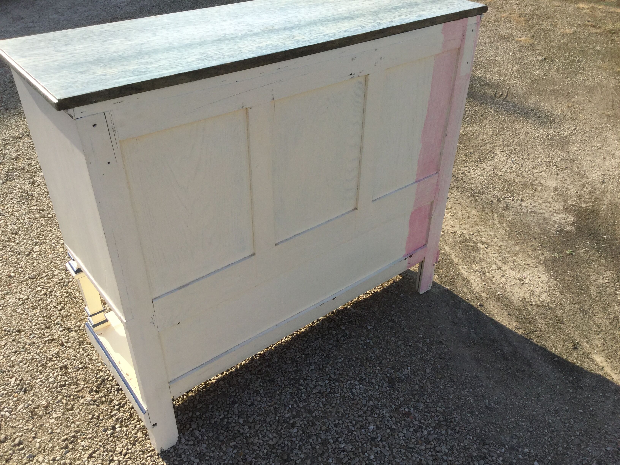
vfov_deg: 45.4
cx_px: 310
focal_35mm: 31
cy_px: 232
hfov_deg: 58.4
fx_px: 555
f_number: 2.4
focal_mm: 3.3
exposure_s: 1/926
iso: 25
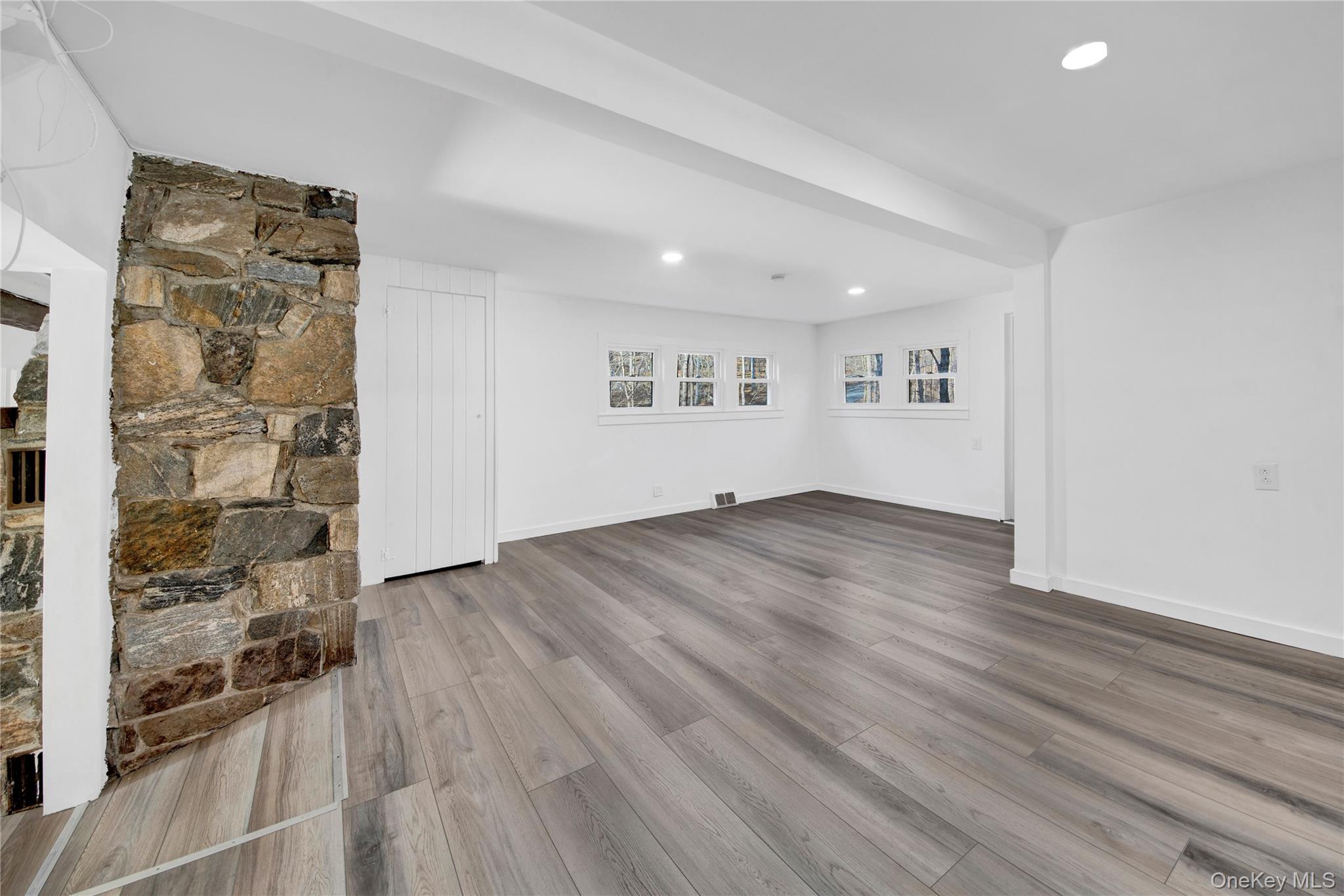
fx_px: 448
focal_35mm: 12
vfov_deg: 90.0
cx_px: 672
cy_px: 448
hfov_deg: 112.6
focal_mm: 8
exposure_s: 1/2.5
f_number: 8
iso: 100
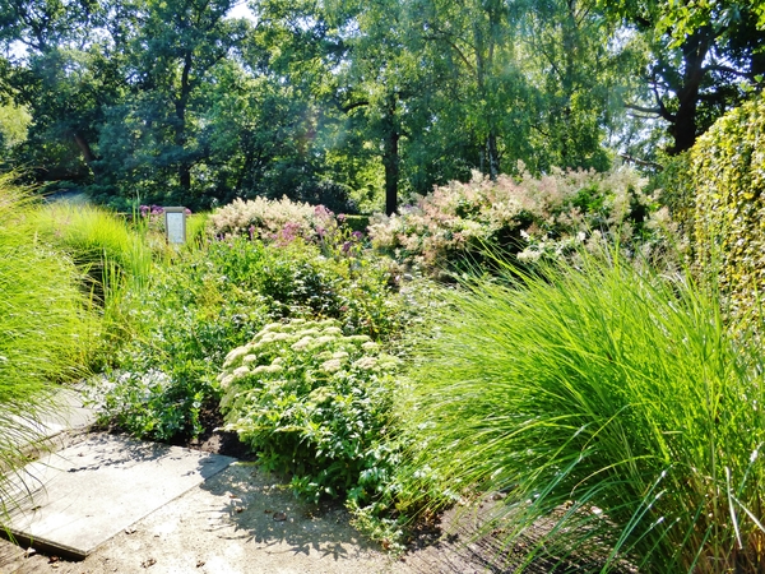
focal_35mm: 25
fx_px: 552
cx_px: 382
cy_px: 287
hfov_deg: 69.4
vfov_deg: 54.9
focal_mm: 4.3
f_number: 4
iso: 100
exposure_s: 1/250
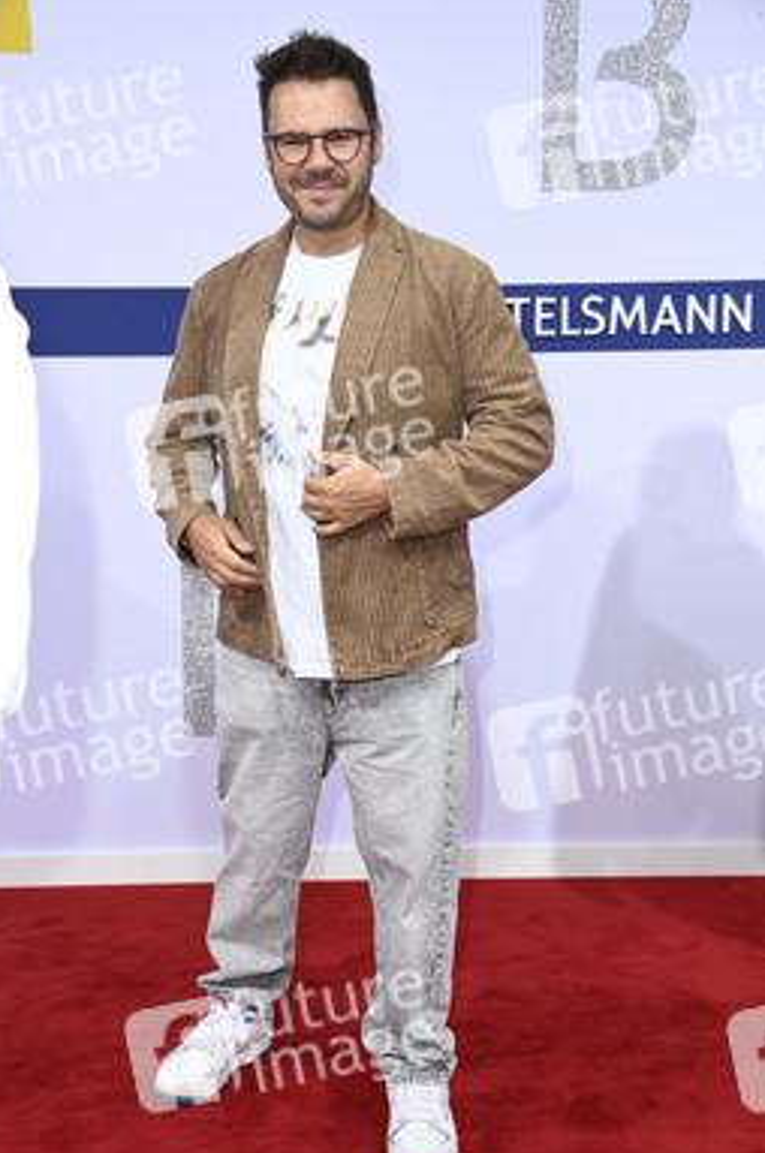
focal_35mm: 46
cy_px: 590
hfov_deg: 29.1
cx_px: 367
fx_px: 1471
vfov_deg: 42.8
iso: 800
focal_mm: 44
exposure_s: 1/200
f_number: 5.6
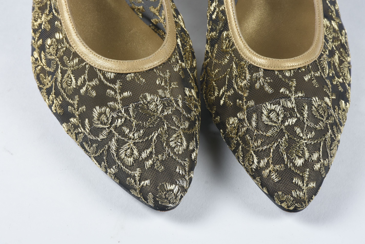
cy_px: 122
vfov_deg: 6.6
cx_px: 182
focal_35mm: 210
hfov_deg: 9.8
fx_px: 2131
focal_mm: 140
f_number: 14
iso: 200
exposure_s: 1/125
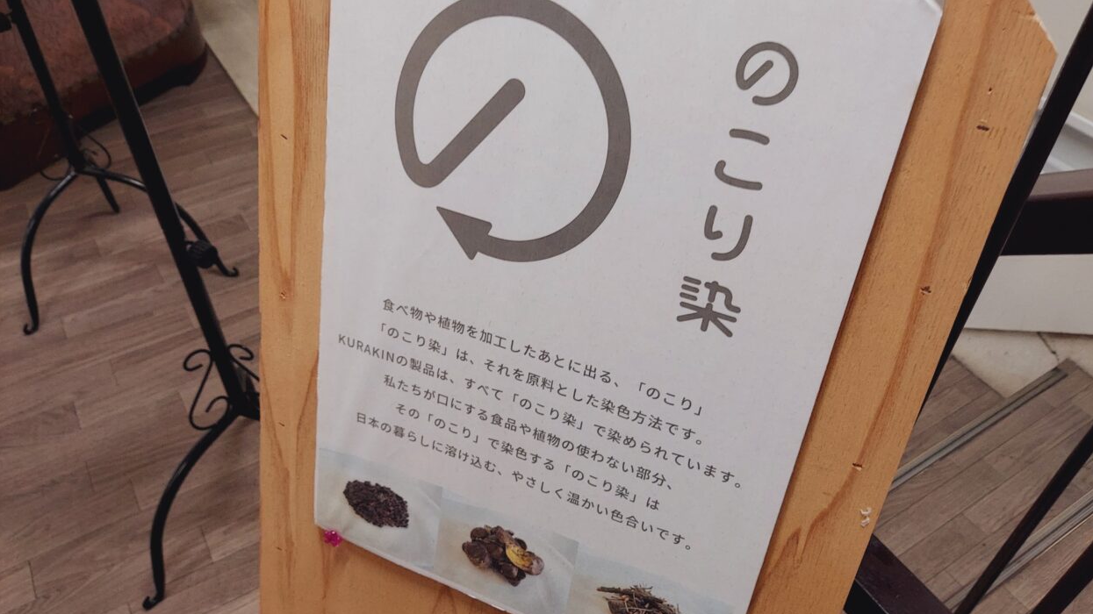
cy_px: 308
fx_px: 811
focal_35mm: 28
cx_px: 560
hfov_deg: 67.9
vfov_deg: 41.5
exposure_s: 1/50
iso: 160
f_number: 2
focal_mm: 4.6
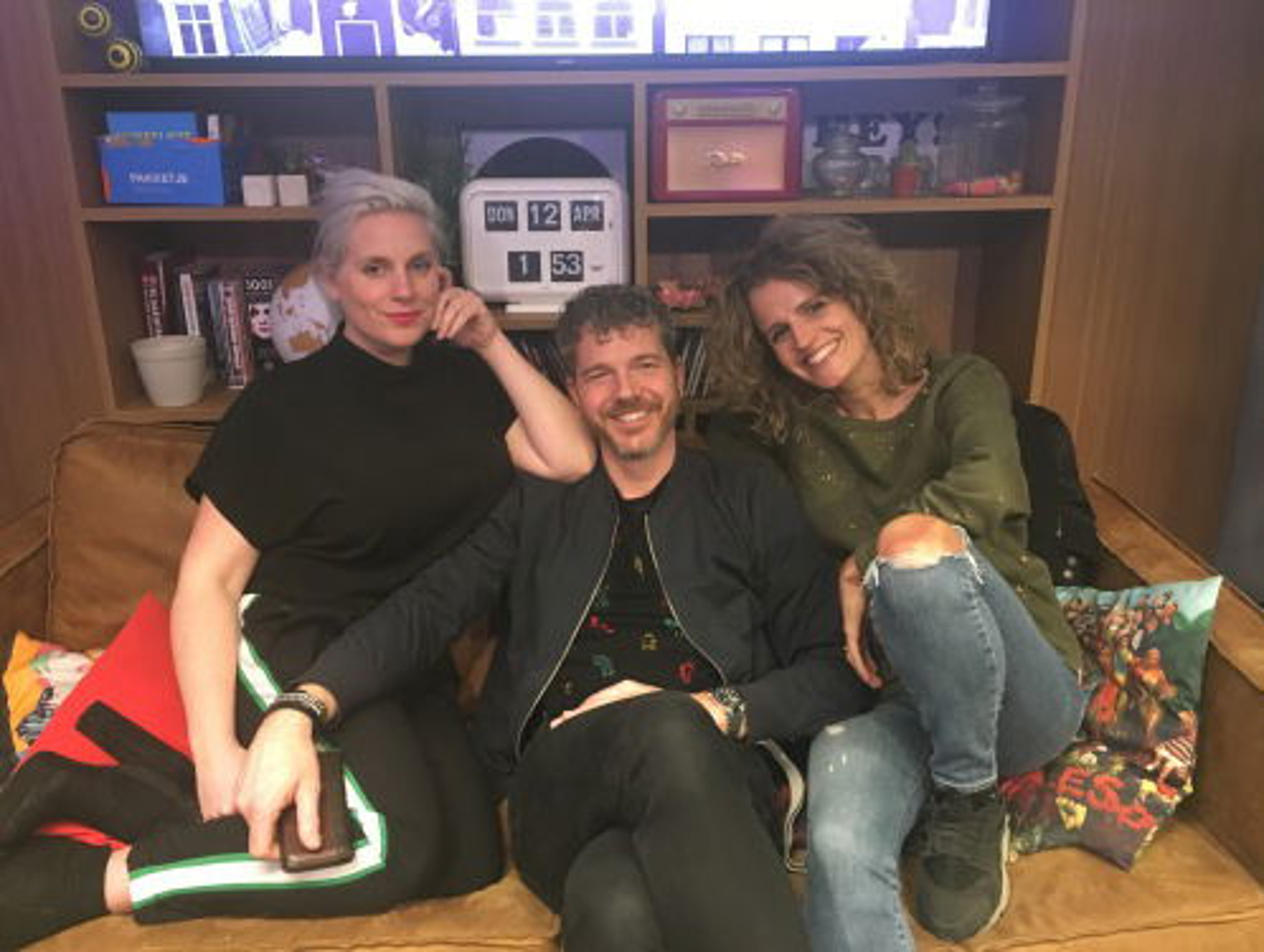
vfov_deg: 48.3
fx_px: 1060
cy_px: 476
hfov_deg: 61.6
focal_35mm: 29
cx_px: 632
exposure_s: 1/17
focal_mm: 4.15
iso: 250
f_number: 2.2
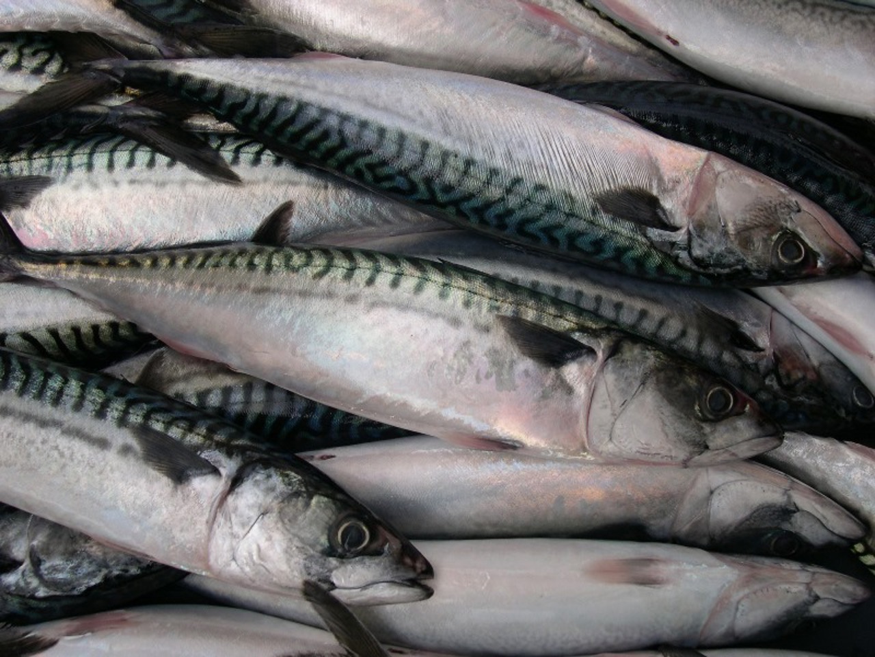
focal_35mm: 38
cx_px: 438
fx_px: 961
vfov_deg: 37.7
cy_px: 328
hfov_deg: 49.0
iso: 100
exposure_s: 1/118
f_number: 7.6
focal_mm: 8
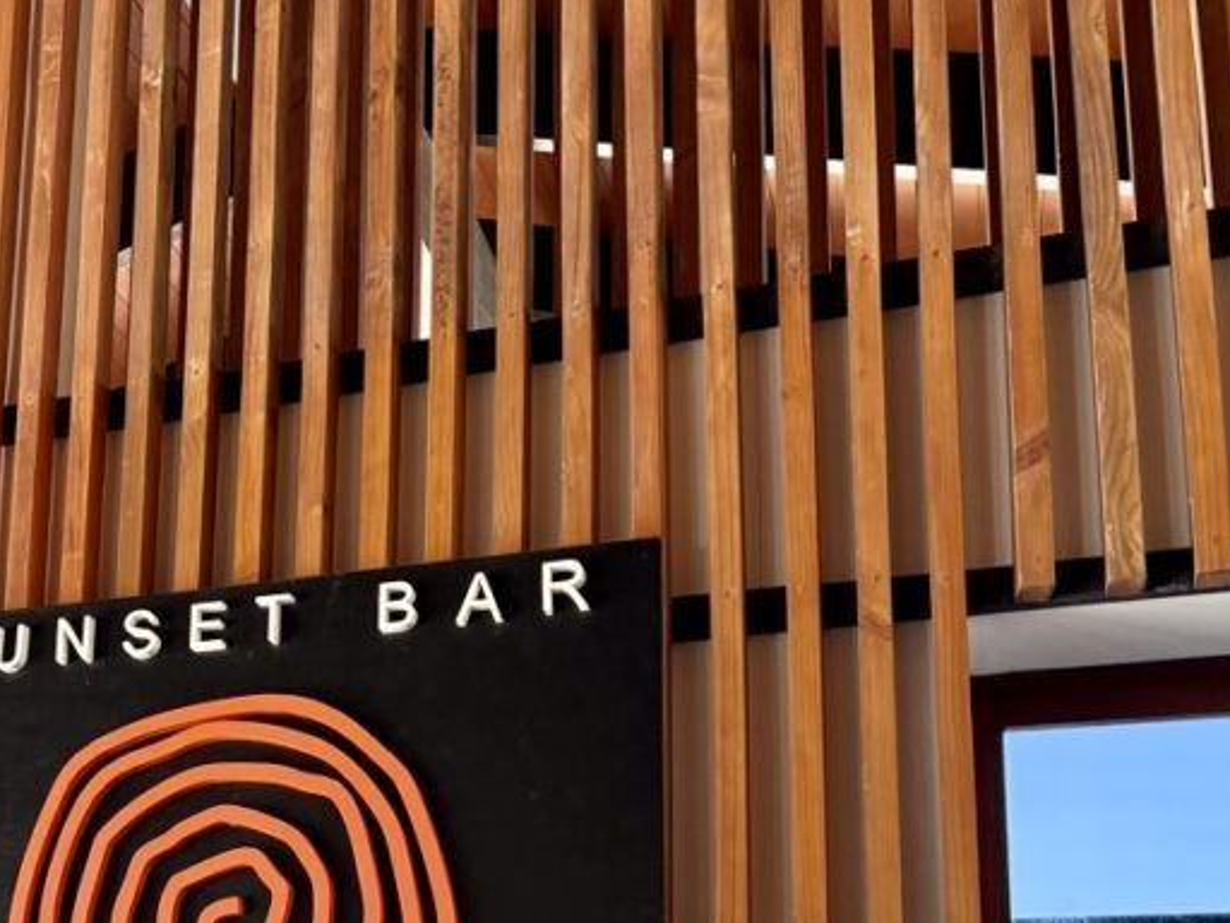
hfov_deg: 35.2
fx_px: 1848
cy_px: 877
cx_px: 187
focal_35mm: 52
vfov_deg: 26.8
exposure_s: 1/158
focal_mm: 5.96
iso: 125
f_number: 1.6
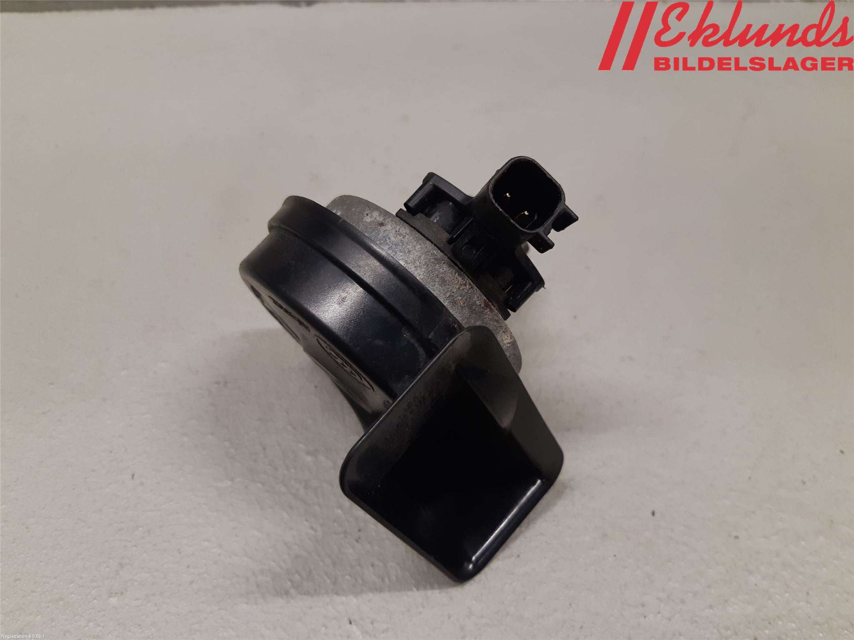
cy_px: 320
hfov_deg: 67.3
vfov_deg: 53.1
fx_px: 641
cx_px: 427
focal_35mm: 26
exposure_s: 1/50
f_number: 1.7
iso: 125
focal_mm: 3.93
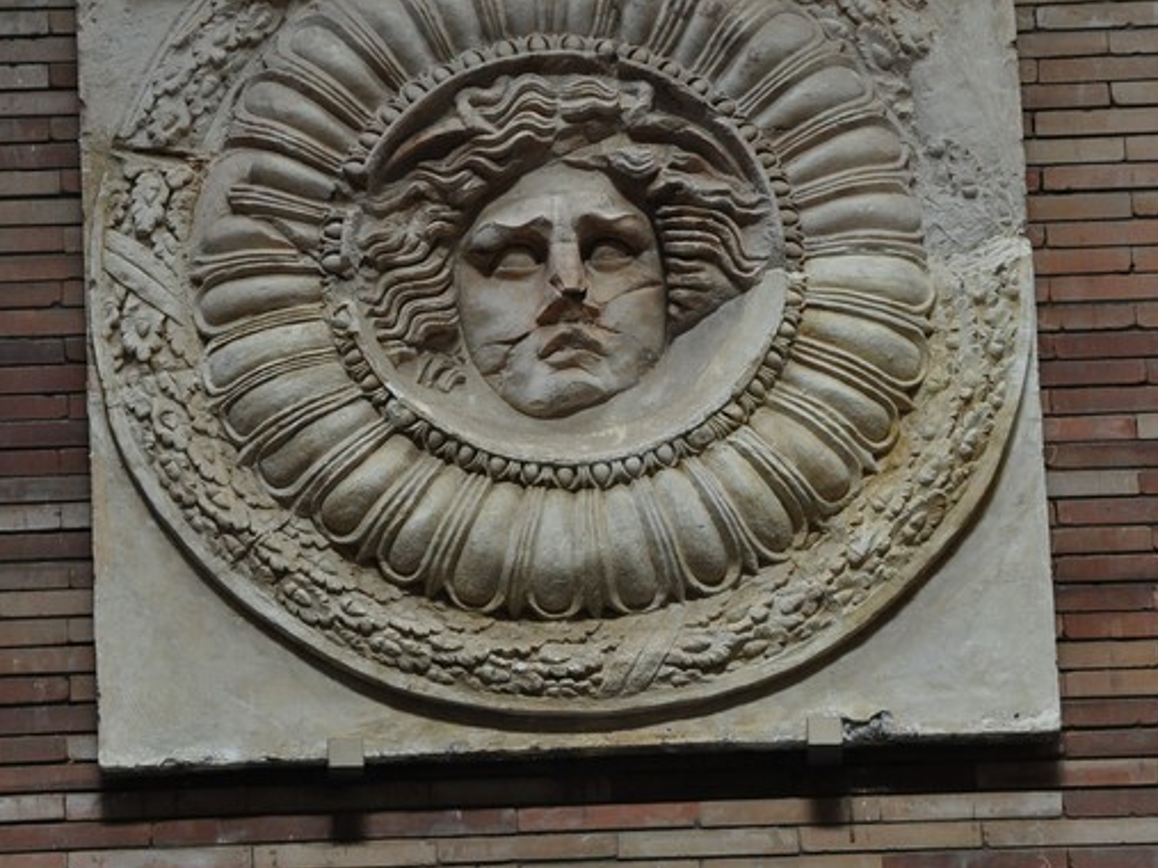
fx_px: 8027
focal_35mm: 240
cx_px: 578
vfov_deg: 6.2
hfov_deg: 8.3
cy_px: 381
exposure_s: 1/250
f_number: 5.6
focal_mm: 110
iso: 1000
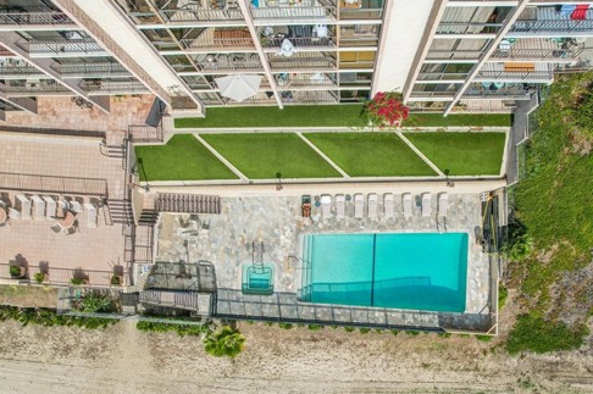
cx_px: 339
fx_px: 477
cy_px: 254
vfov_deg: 44.4
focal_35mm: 29
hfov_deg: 63.4
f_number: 2.8
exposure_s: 1/3000
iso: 120
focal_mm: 8.4
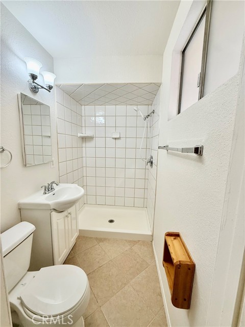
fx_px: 132
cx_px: 122
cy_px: 164
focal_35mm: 14
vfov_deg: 102.1
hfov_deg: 85.7
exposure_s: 1/120
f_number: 2.2
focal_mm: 2.22
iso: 200
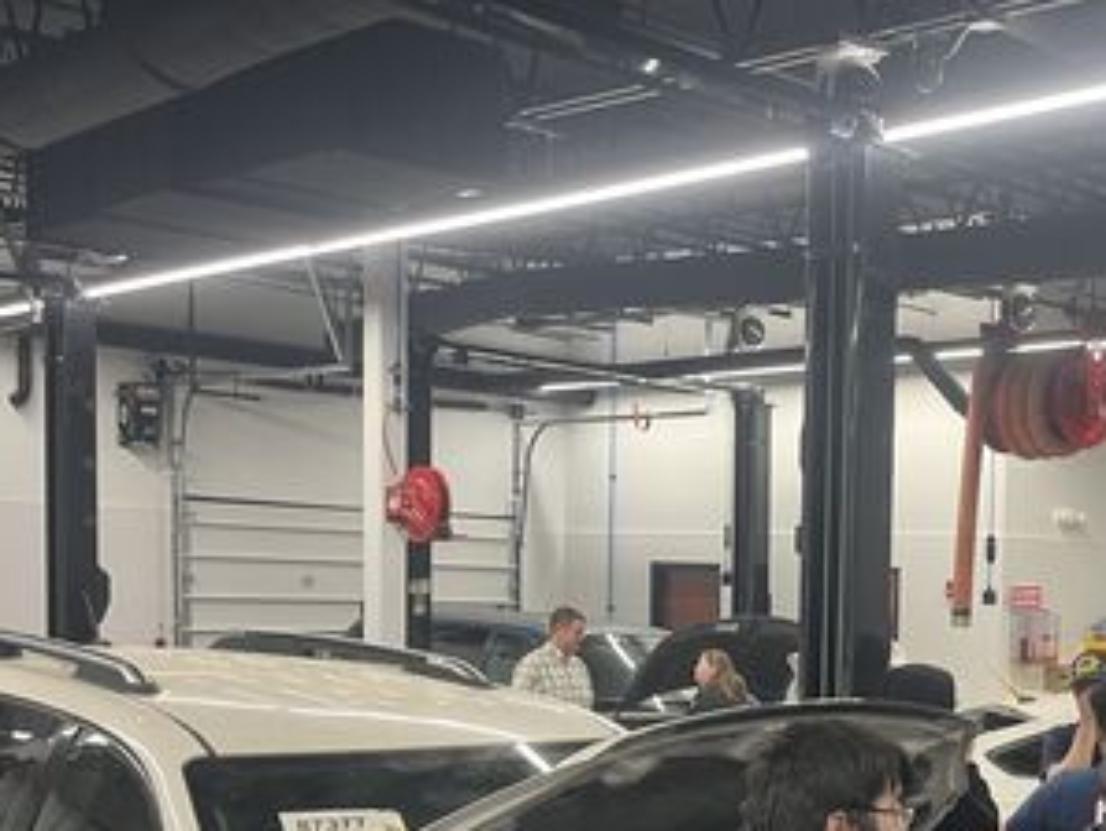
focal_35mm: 51
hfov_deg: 35.1
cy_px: 725
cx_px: 1019
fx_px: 1631
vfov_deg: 27.7
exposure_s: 1/60
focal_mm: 5.1
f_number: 1.6
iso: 80
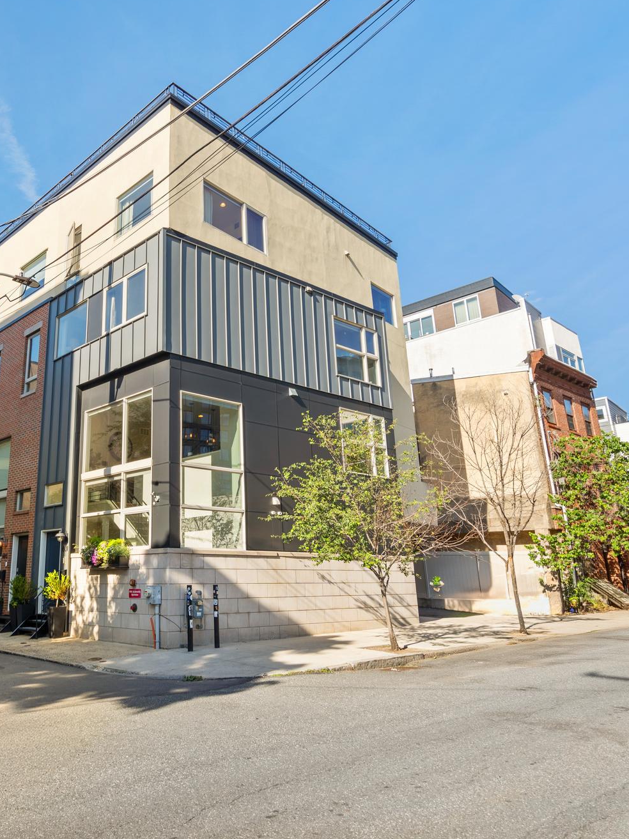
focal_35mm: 24
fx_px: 582
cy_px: 407
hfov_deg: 54.8
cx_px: 178
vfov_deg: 71.6
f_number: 9
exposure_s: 1/80
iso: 250
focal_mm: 16
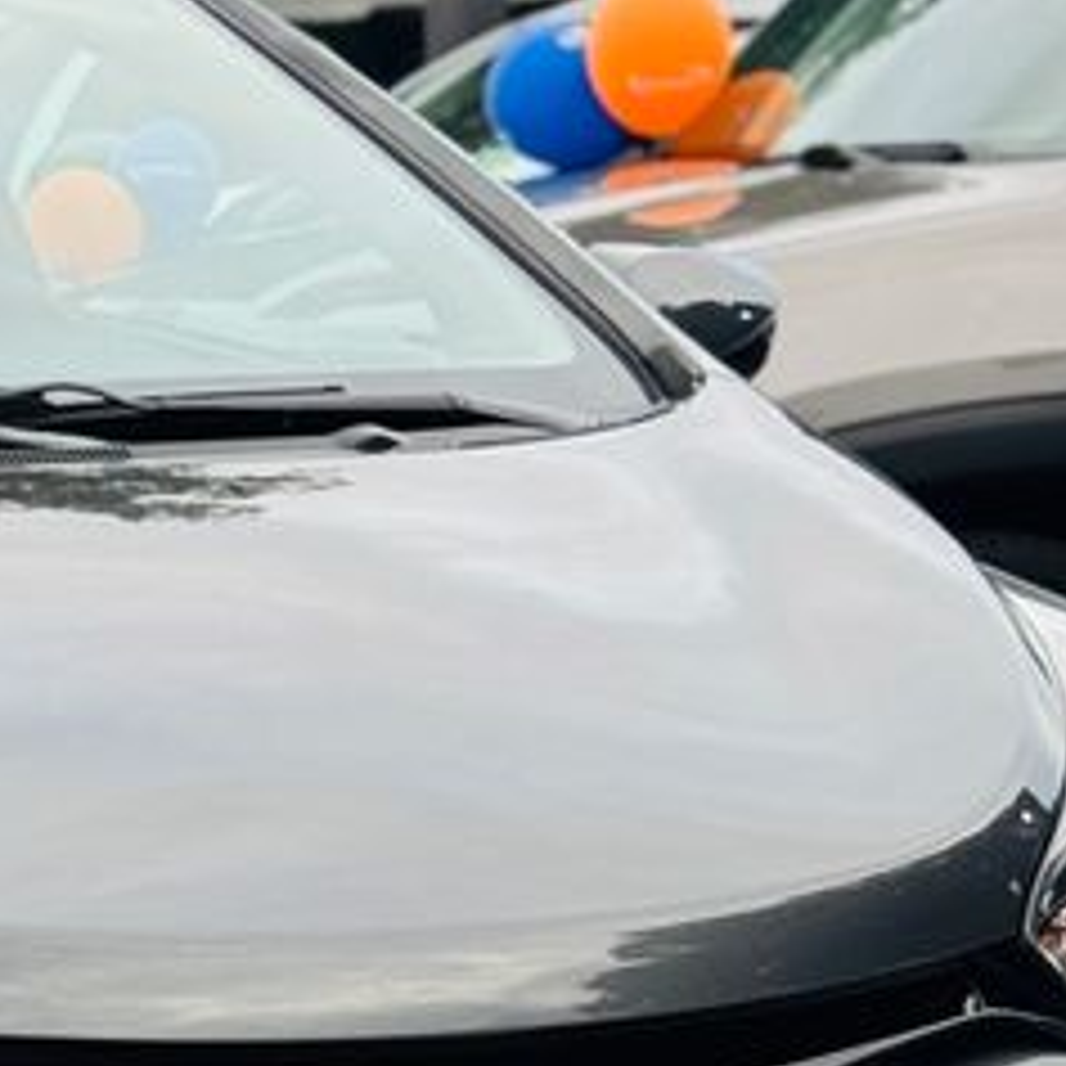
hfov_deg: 11.8
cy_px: 1003
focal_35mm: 145
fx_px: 5052
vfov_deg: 11.9
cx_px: -234
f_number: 1.78
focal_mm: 6.76
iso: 64
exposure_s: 1/802
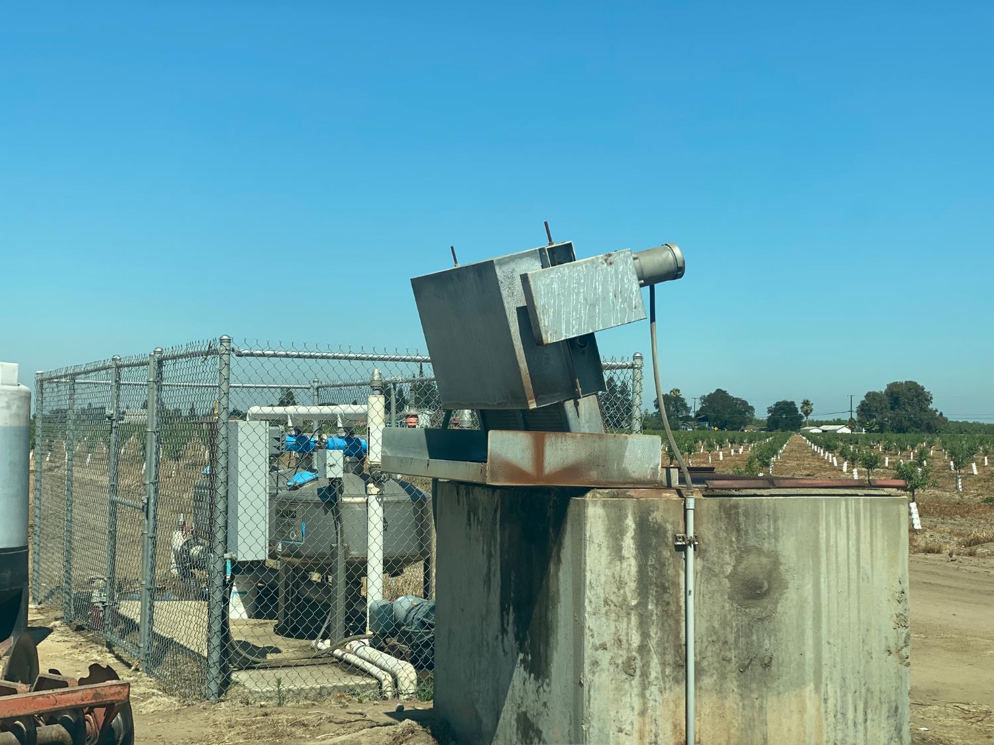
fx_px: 1493
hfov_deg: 36.8
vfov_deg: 28.0
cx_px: 497
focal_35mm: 52
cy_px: 372
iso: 20
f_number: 2
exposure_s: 1/1453
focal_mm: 6
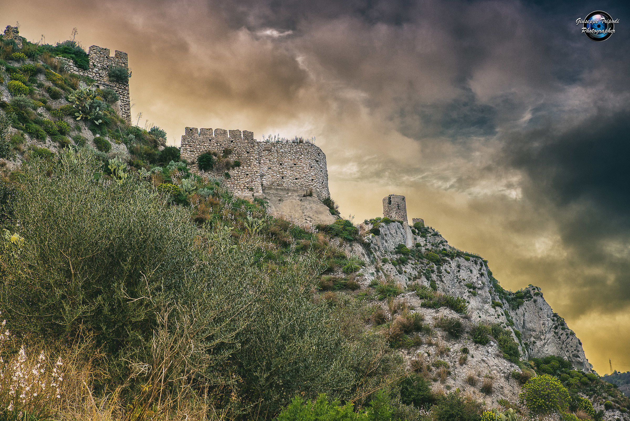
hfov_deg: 32.4
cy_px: 210
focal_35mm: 62
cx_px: 315
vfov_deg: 21.9
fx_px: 1085
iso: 1000
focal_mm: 62
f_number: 8
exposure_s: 1/125
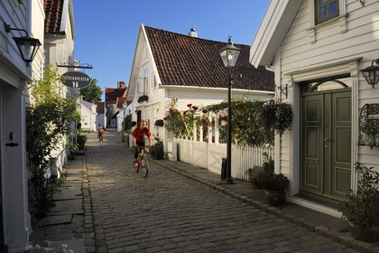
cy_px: 126
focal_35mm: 24
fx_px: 253
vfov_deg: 53.1
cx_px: 190
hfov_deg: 73.7
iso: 200
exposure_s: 1/200
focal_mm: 24
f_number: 13
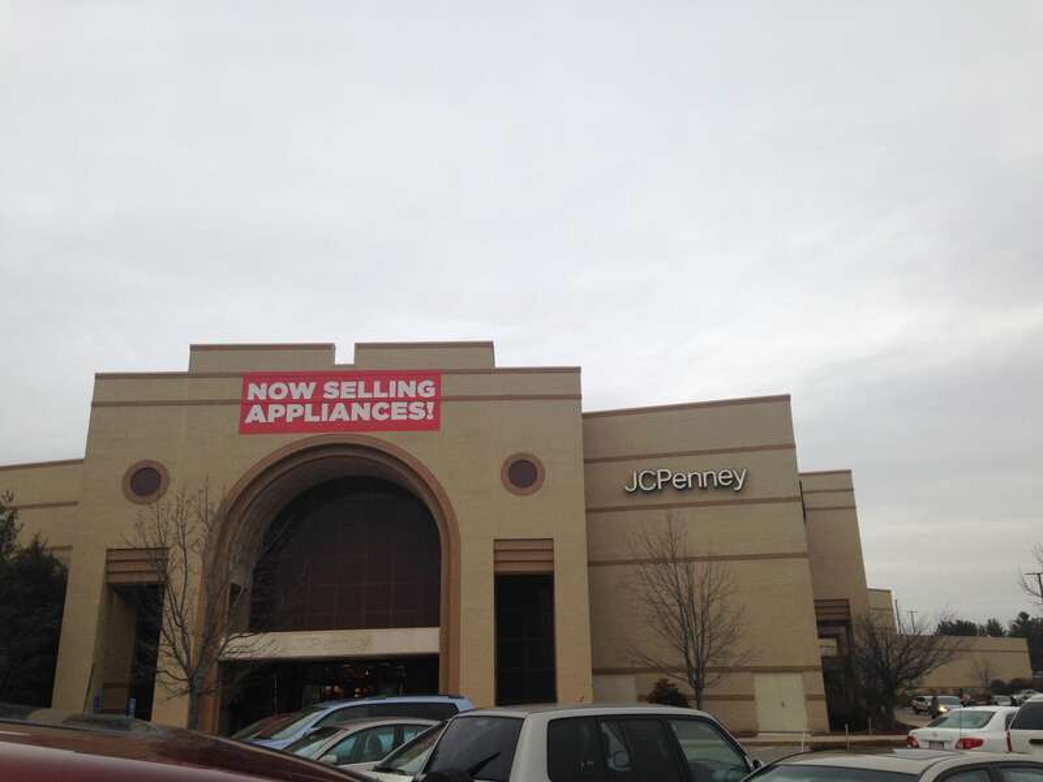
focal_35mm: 33
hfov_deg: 55.4
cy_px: 391
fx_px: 994
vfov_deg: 42.9
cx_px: 522
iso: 50
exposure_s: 1/148
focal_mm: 4.12
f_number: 2.4
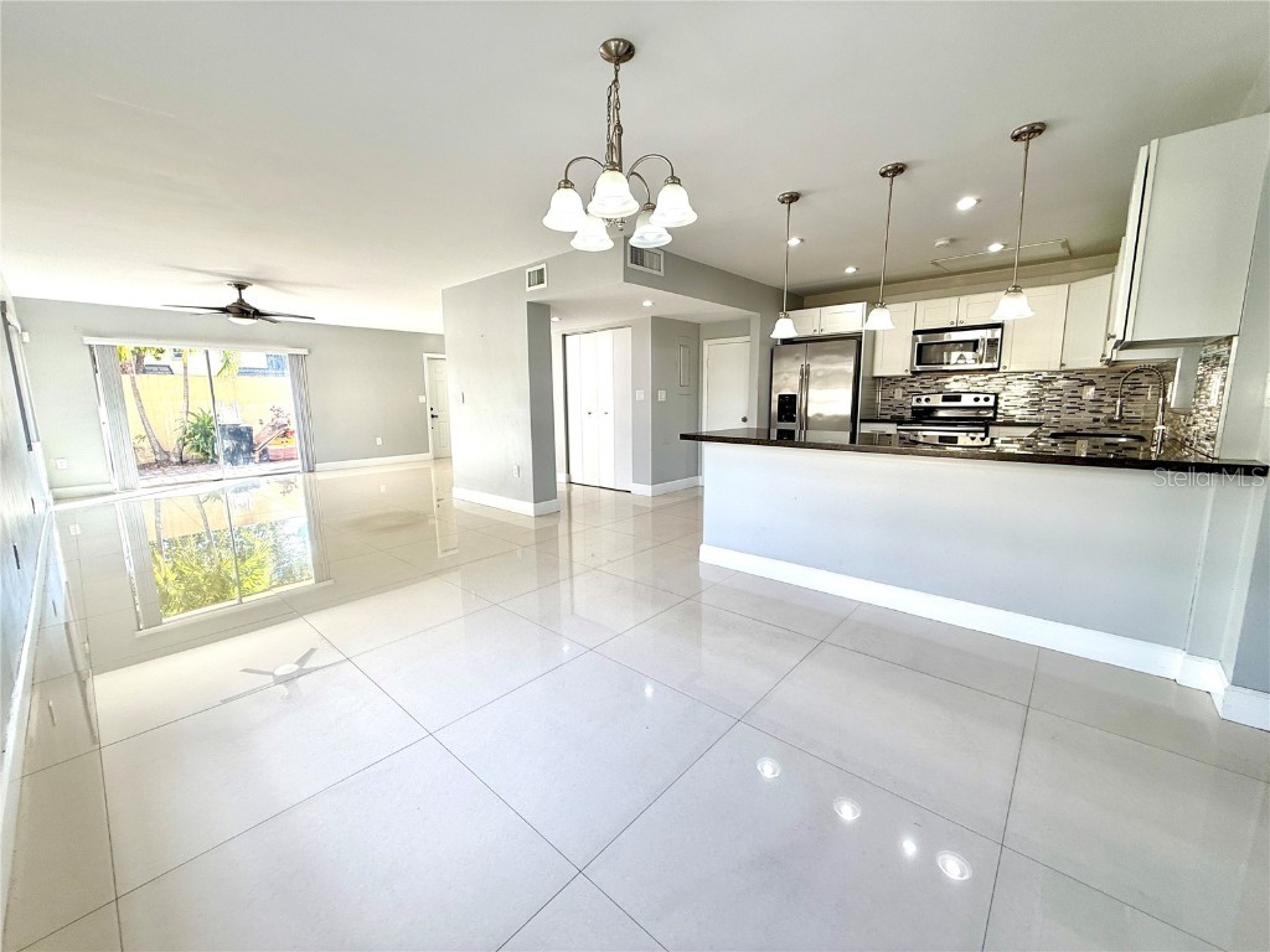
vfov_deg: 85.7
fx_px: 514
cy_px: 476
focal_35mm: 14
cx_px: 635
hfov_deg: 102.1
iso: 50
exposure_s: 1/120
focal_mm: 2.22
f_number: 2.2
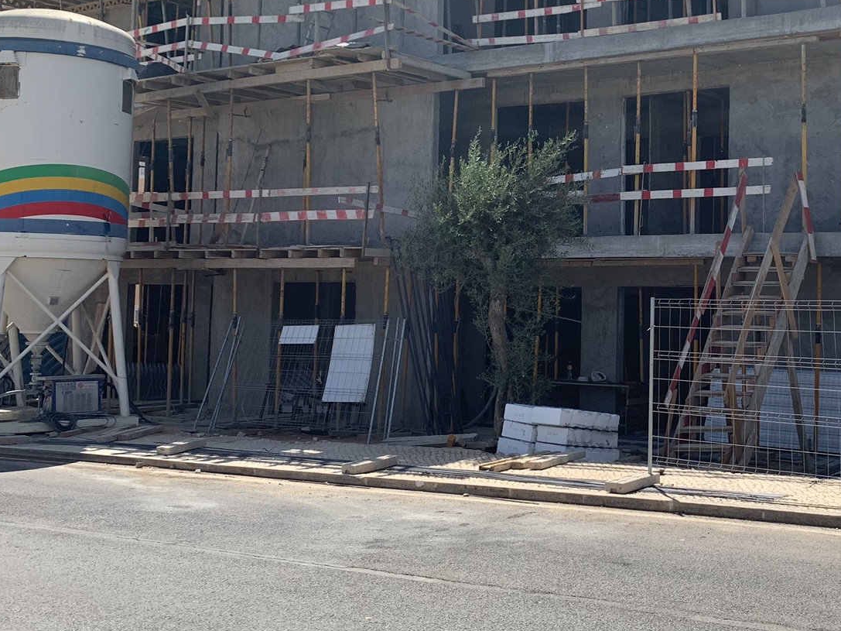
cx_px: 662
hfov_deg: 37.6
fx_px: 1190
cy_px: 225
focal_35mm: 49
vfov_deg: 29.5
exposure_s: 1/2208
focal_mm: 4.25
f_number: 1.8
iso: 25
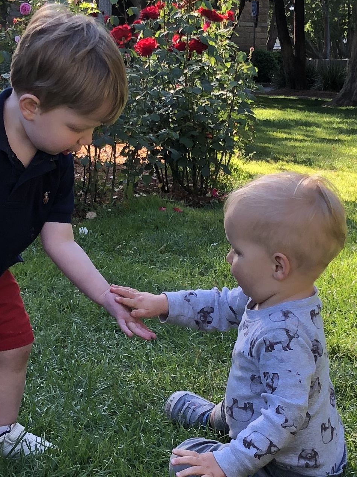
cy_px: 284
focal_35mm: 89
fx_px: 1224
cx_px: 111
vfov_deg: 22.0
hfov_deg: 16.5
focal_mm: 4
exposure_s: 1/123
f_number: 1.8
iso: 20
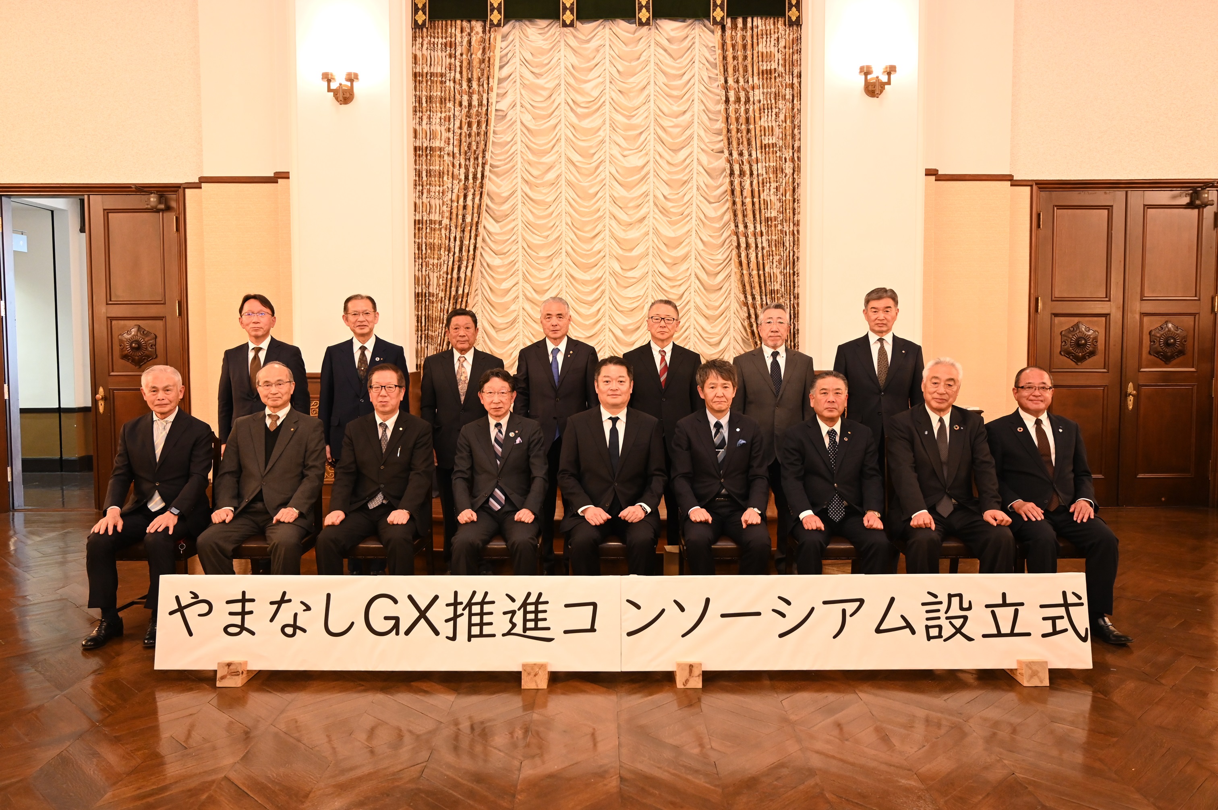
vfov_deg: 45.6
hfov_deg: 64.6
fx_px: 963
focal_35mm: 28
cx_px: 609
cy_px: 405
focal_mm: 28.5
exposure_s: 1/80
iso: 3600
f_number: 4
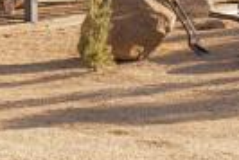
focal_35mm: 168
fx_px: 1117
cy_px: -184
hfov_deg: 12.2
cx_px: 165
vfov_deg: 7.8
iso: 100
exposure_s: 1/125
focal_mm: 35
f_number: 8
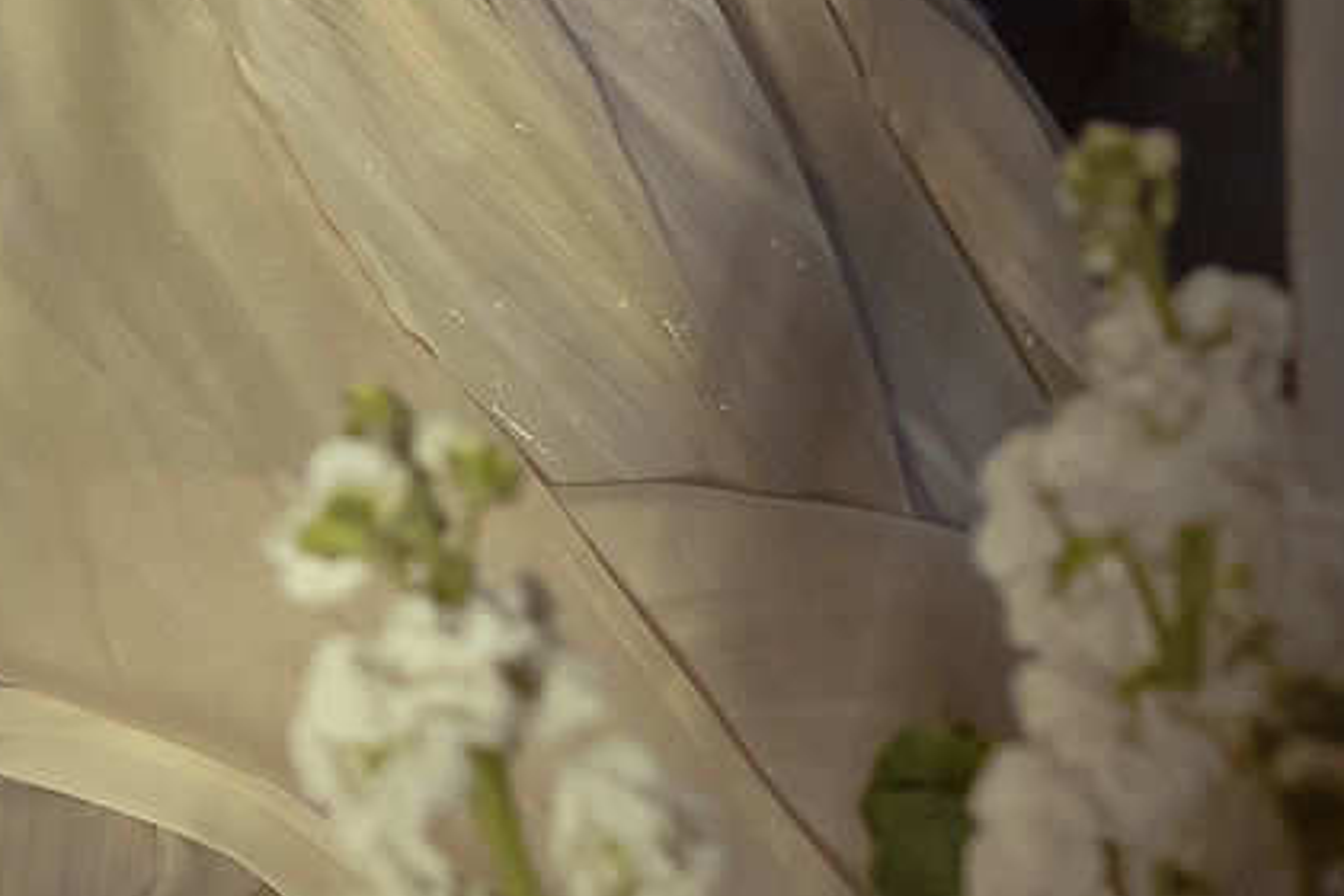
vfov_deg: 6.8
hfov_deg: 10.1
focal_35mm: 200
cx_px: -458
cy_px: 51
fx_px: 7466
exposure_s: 1/60
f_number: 3.5
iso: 640
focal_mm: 35
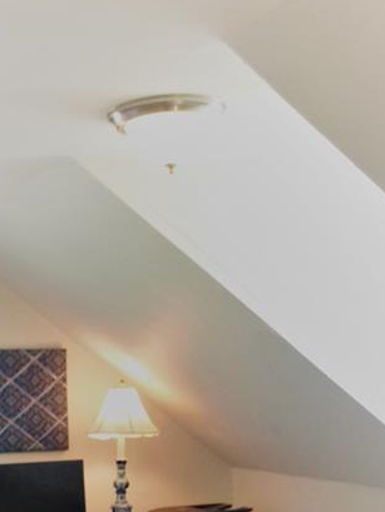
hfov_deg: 23.5
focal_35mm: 62
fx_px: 919
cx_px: 108
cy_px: 464
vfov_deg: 29.8
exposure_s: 1/20
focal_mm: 4.12
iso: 50
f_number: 2.4
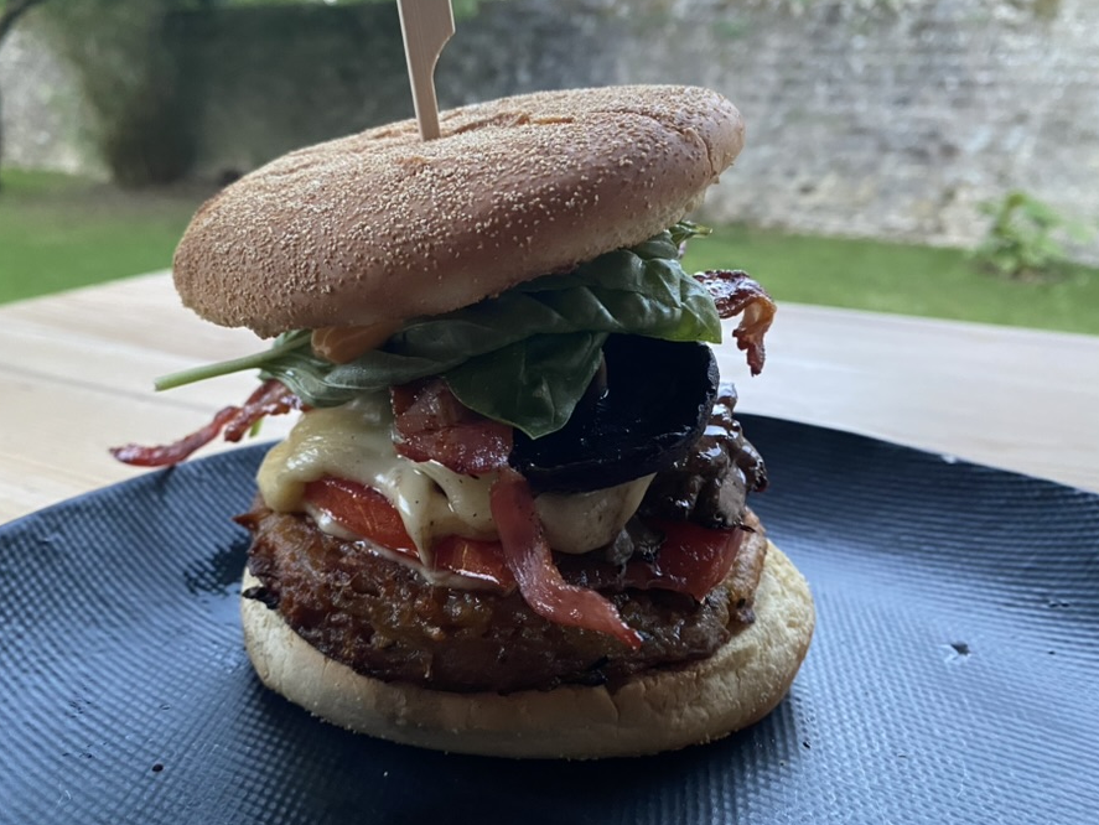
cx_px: 482
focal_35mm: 30
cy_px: 373
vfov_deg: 46.8
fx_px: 953
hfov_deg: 59.8
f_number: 1.8
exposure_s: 1/40
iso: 640
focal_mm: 4.25
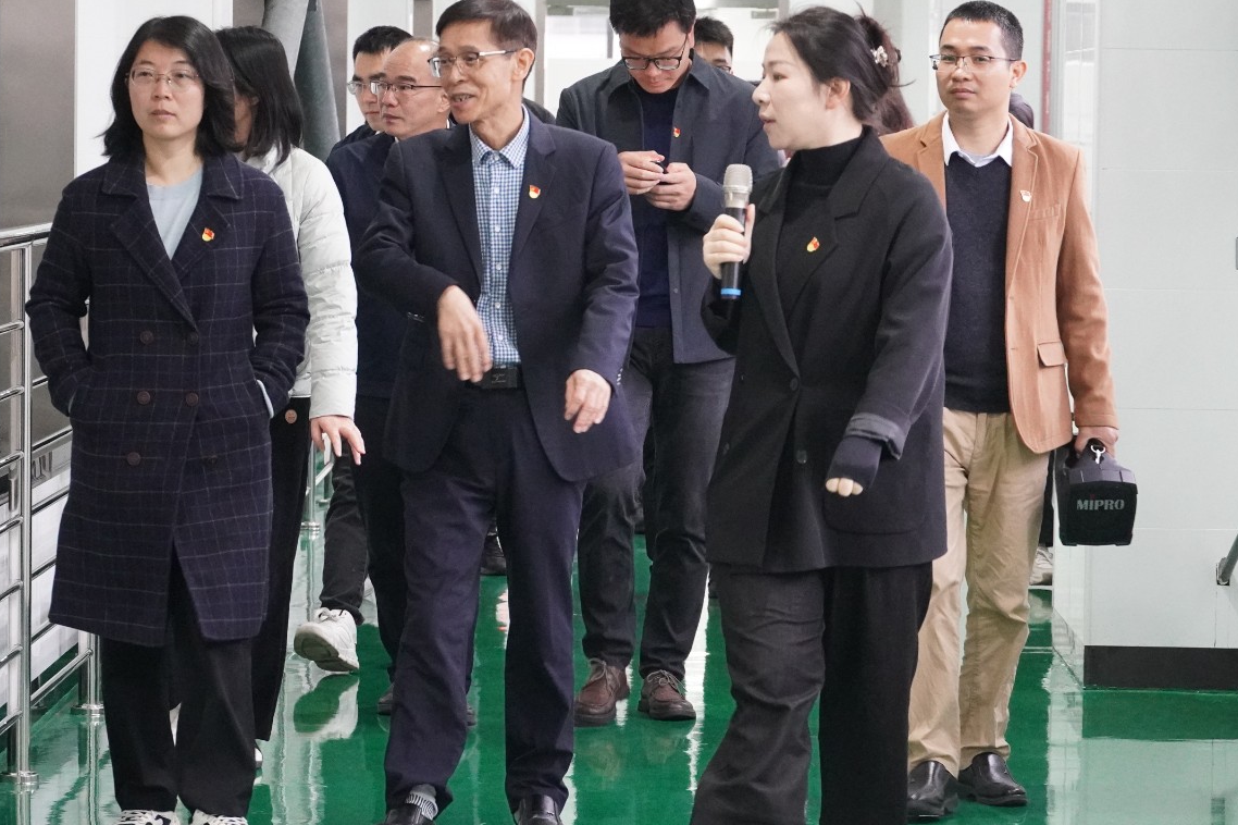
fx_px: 5146
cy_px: 500
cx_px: 512
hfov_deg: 13.7
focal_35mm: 150
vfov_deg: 9.2
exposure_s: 1/100
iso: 6400
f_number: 5.6
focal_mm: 71
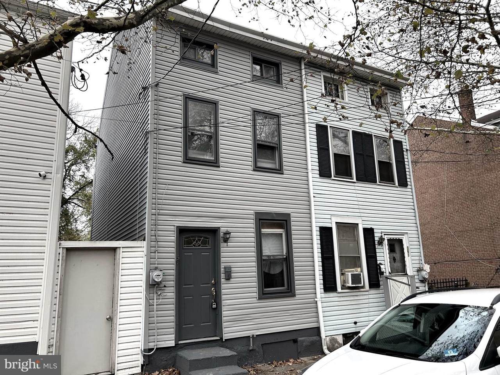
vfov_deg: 53.1
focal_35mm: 26
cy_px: 188
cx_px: 250
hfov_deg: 67.3
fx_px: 376
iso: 40
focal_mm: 5.7
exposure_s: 1/204
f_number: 1.5
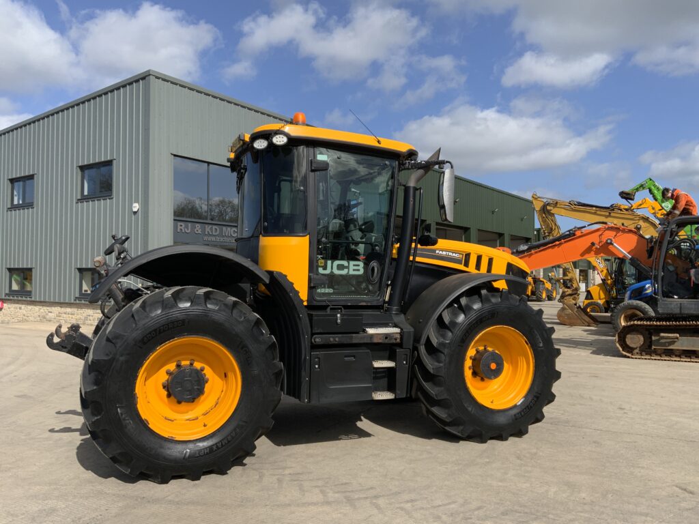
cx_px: 350
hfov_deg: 61.7
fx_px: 586
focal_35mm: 29
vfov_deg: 48.2
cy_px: 262
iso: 16
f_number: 1.8
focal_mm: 3
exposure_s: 1/2141
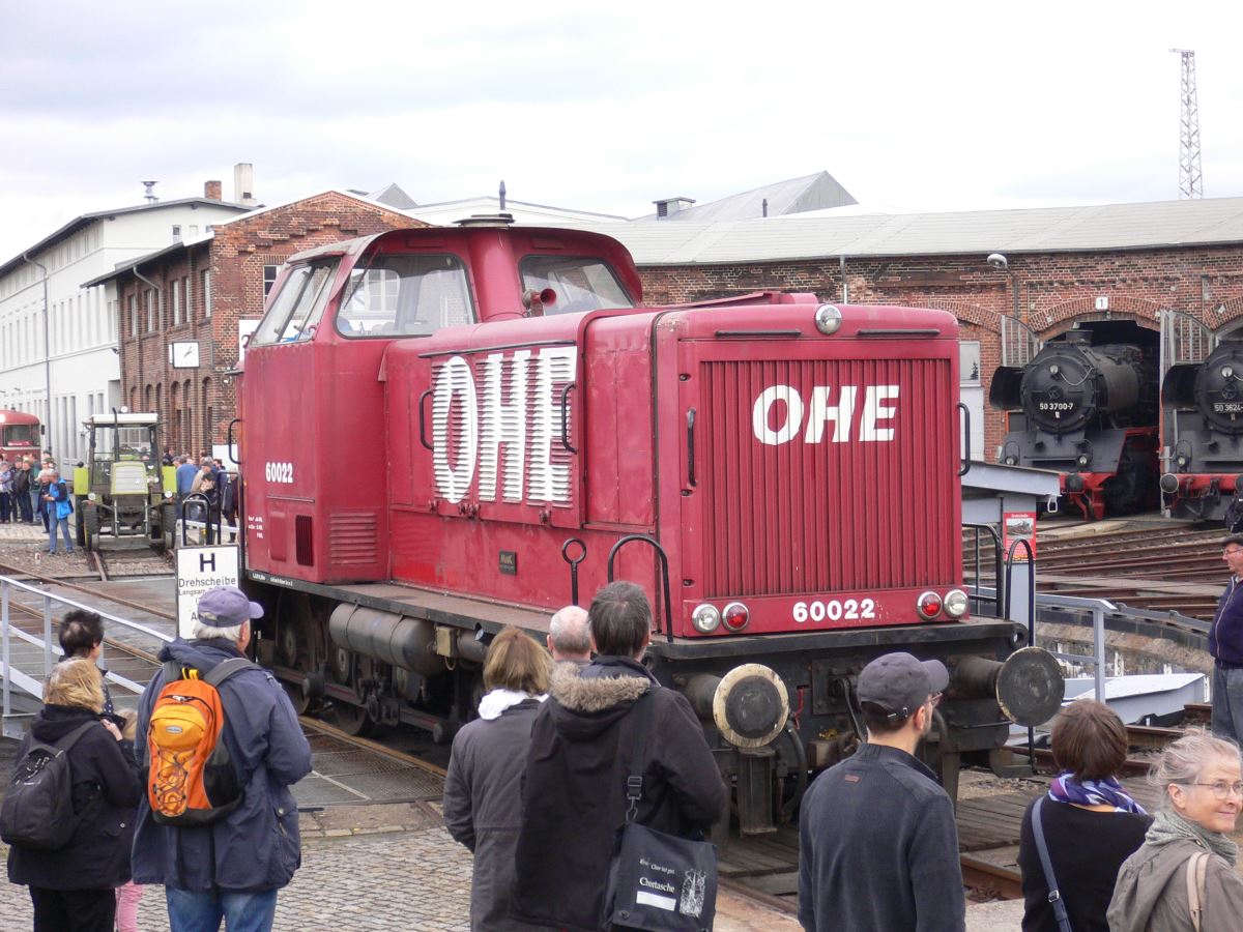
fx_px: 2370
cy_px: 466
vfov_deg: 22.3
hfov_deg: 29.4
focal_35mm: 66
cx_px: 622
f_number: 4
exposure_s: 1/50
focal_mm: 11
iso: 100
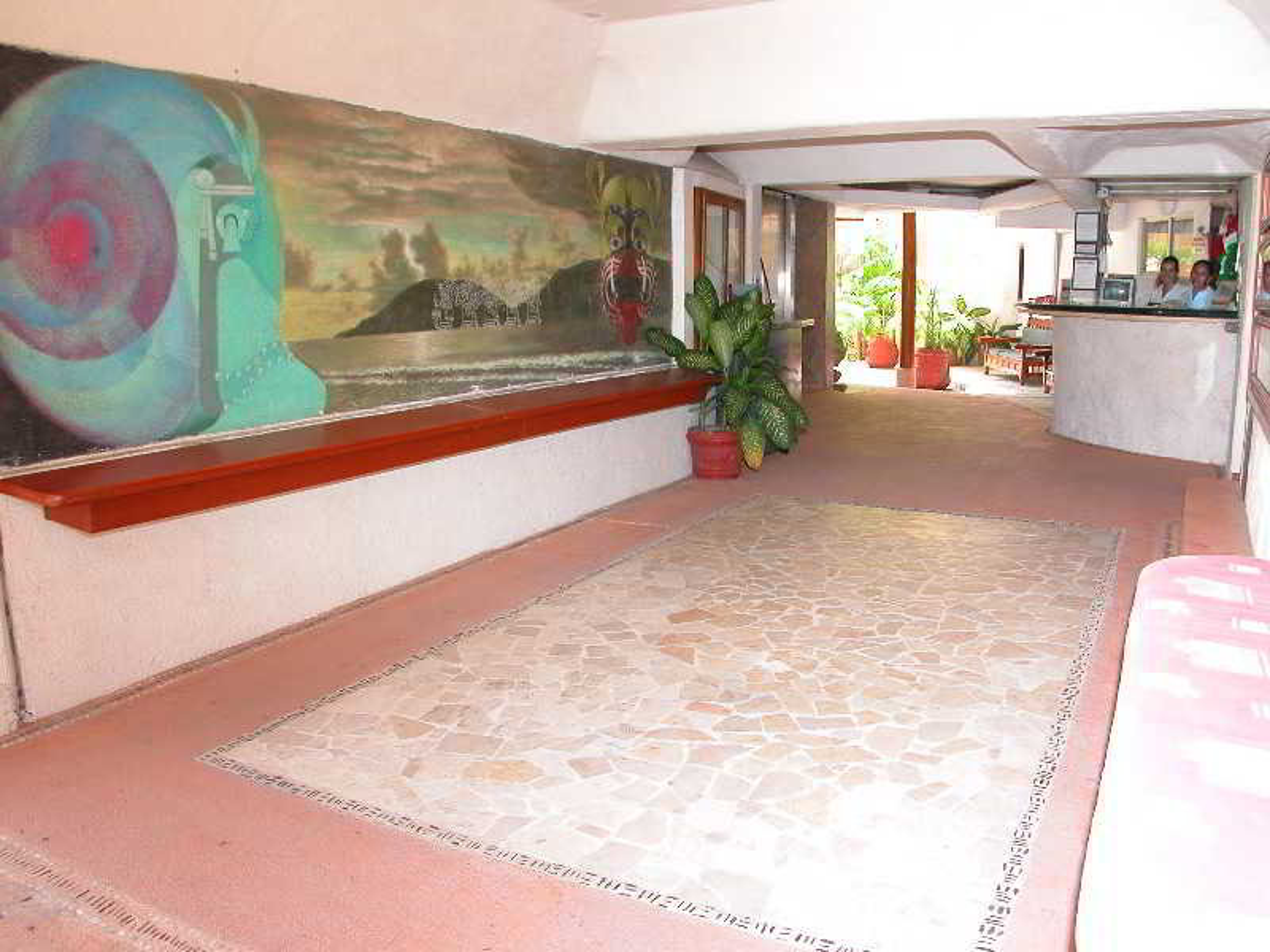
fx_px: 1284
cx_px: 635
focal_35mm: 35
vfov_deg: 40.7
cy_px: 476
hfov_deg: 52.6
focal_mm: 8.9
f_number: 3.2
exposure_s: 1/65.5
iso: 100
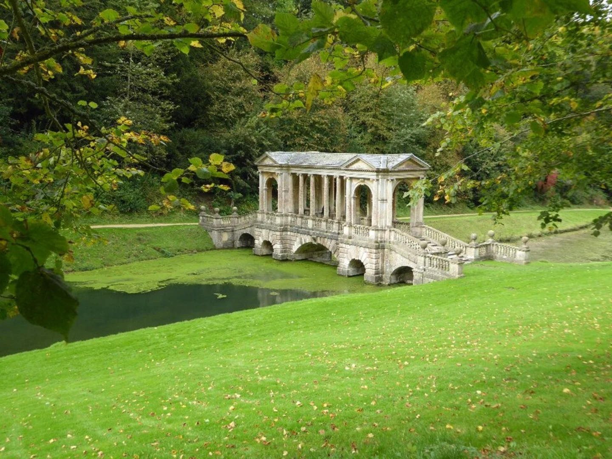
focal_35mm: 35
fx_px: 619
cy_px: 230
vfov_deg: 40.7
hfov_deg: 52.6
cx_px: 306
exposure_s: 1/125
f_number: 3.7
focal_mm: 6.3
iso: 100
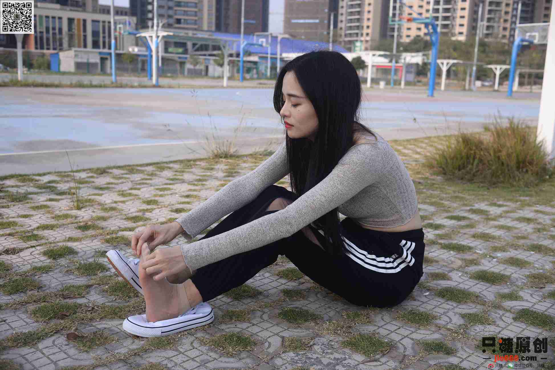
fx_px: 540
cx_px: 278
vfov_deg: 37.9
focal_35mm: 35
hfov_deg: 54.4
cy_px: 185
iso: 100
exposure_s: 1/400
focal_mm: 35
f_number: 5.6
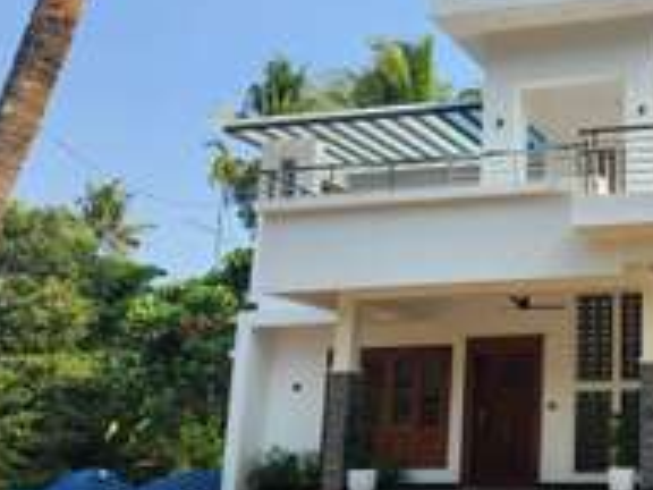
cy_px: 272
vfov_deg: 30.2
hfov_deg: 36.0
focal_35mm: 48
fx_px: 905
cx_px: 643
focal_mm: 5.4
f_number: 1.8
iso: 20
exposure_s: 1/805
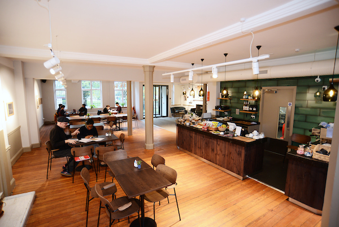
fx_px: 170
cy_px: 114
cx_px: 170
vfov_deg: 67.5
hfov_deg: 90.0
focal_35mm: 18
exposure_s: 1/100
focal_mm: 18
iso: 800
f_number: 3.5
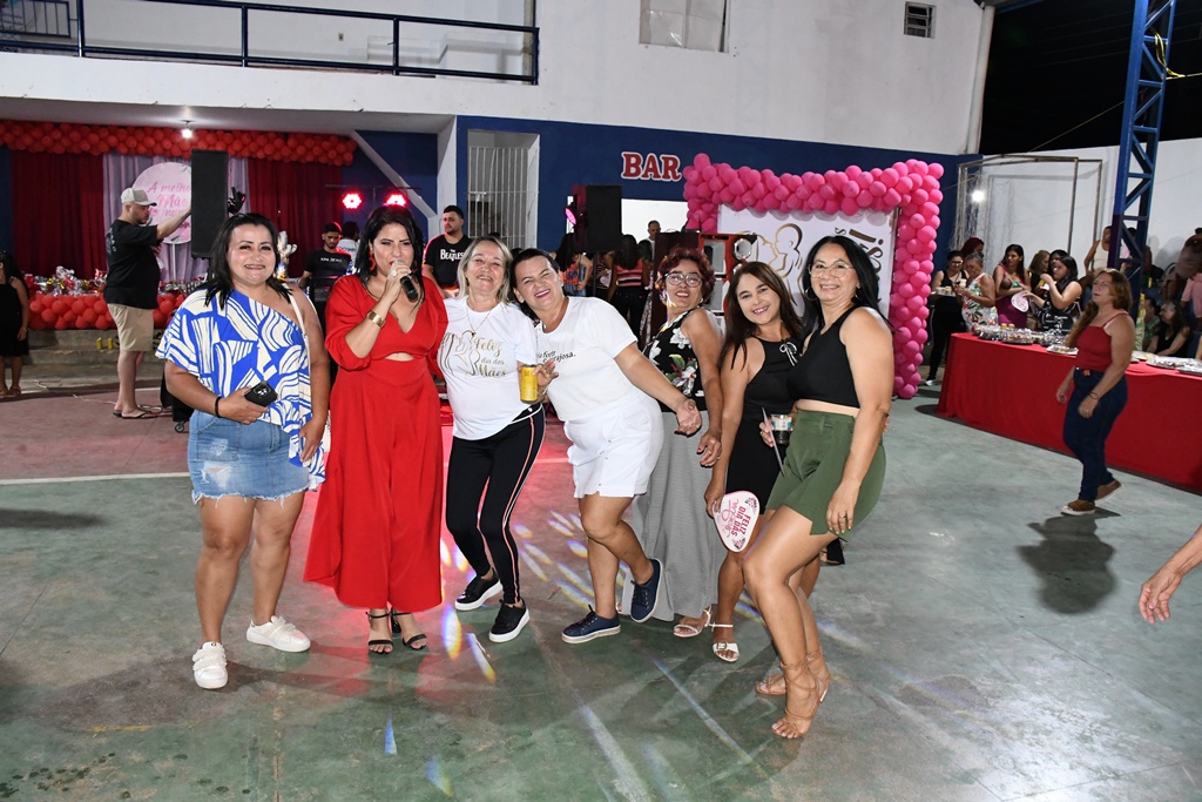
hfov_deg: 67.4
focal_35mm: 27
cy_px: 401
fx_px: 902
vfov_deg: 47.9
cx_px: 601
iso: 4000
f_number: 5.6
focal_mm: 18
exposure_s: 1/80
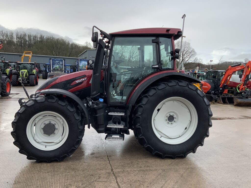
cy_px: 94
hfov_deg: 61.7
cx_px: 126
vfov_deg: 48.2
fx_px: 210
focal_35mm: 29
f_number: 1.8
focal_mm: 3
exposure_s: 1/739
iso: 16
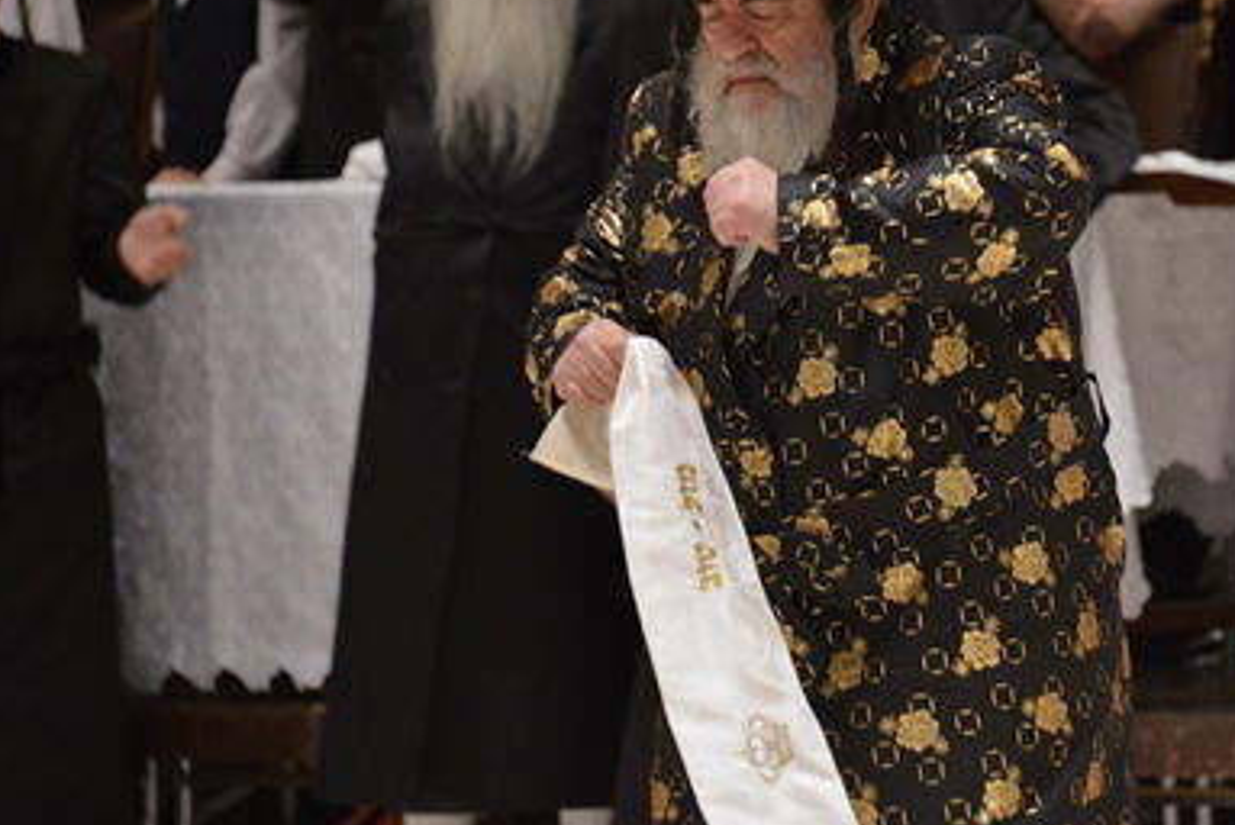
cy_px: 276
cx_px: 1022
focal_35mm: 501
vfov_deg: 2.7
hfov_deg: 4.1
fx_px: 17200
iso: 2000
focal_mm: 300
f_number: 6.7
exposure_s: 1/125
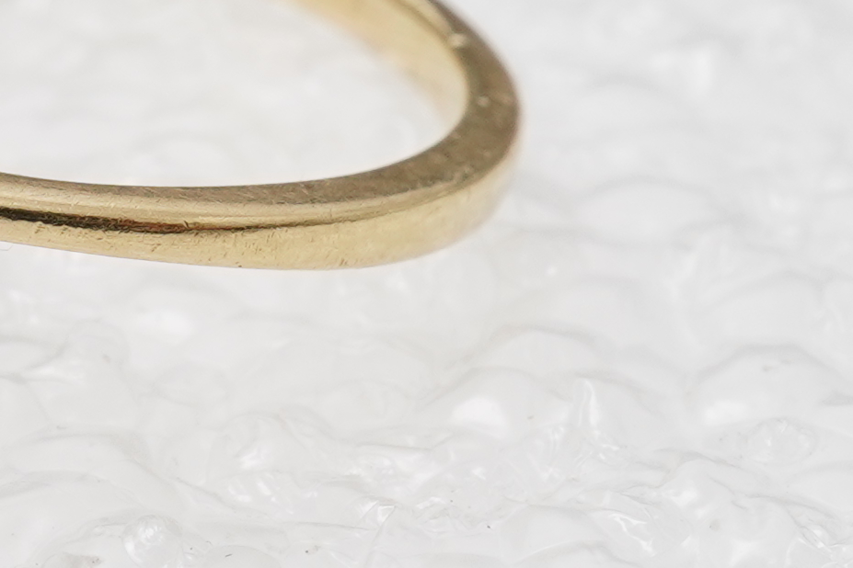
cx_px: -130
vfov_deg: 7.2
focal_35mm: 191
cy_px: 44
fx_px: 4525
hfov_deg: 10.6
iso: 500
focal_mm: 30
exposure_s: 1/125
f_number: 22
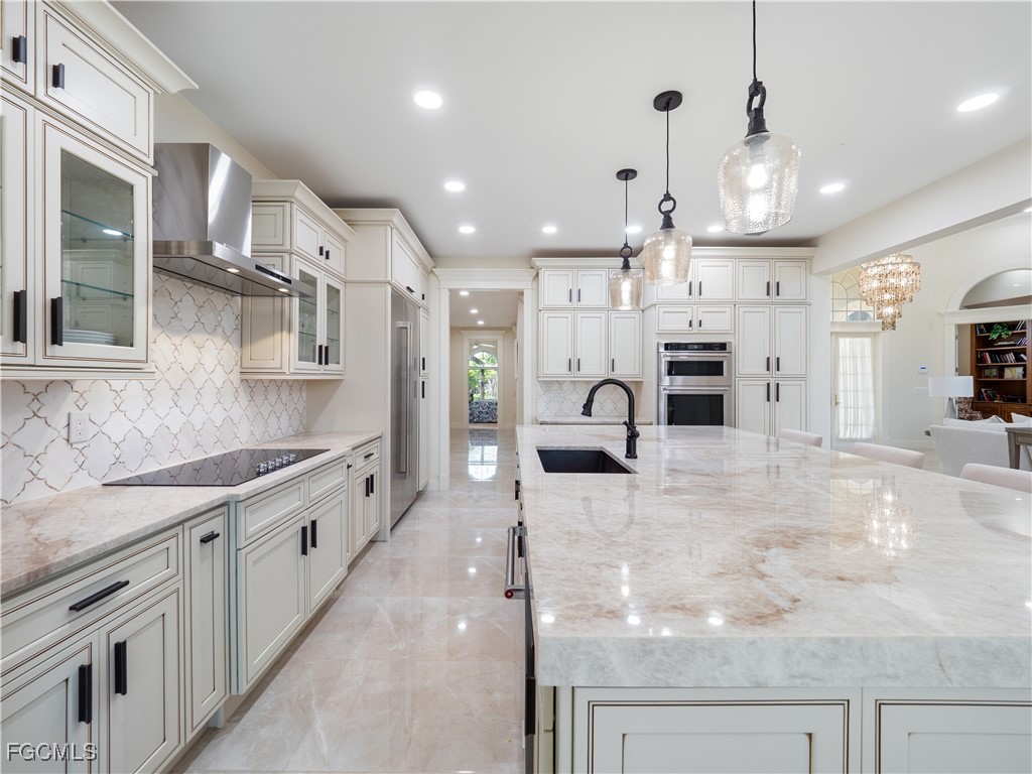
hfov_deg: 102.1
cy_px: 387
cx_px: 516
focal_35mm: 14
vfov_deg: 85.7
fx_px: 417
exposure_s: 1/4
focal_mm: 7
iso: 200
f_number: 7.1
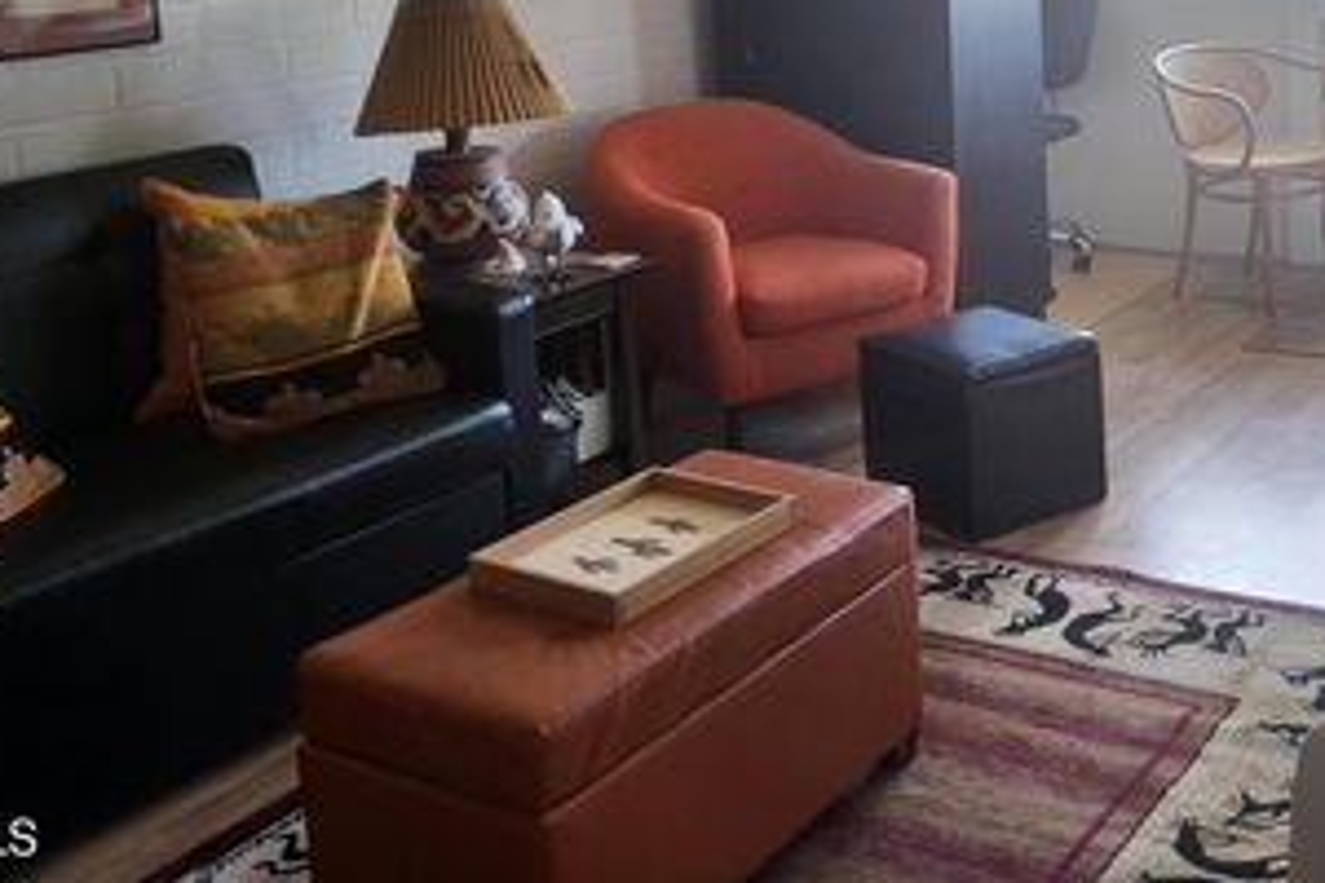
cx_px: 861
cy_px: 86
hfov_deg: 43.1
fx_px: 1656
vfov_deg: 28.7
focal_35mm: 45
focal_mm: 4.25
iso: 100
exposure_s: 1/120
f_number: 1.8
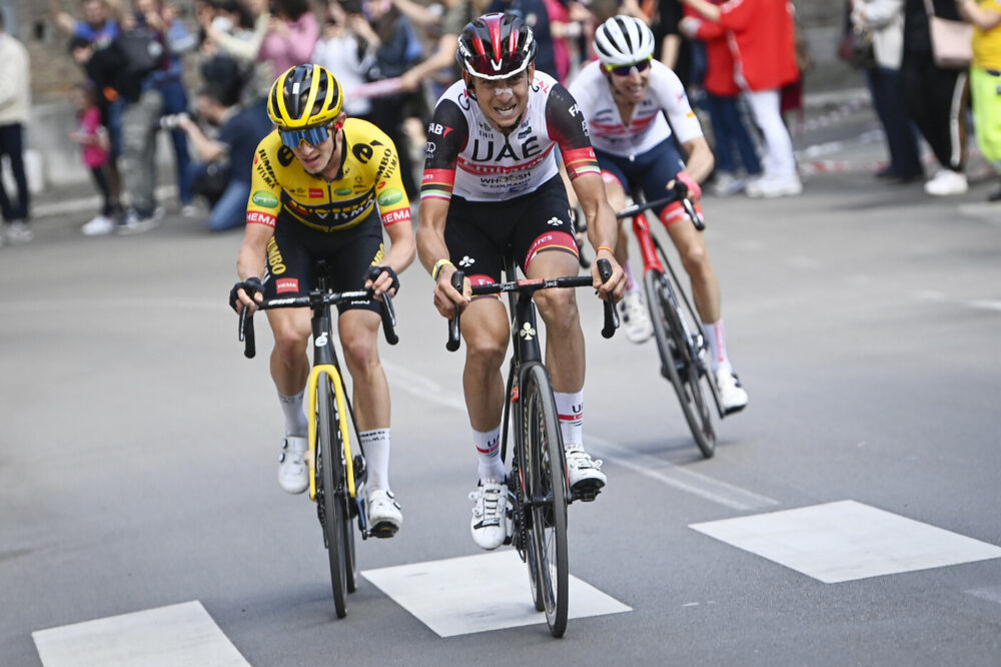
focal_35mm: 190
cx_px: 500
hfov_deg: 10.8
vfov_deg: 7.2
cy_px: 334
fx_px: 5281
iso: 800
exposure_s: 1/1250
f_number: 4
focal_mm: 190
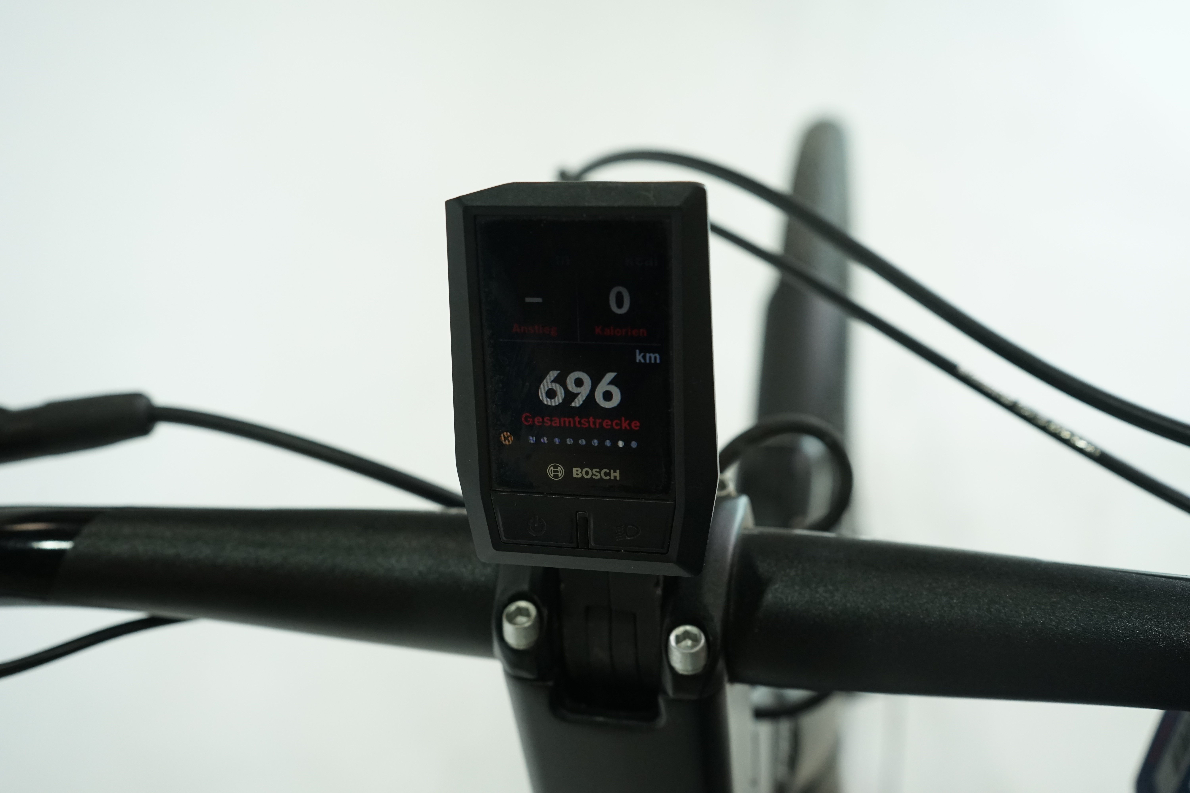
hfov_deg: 54.4
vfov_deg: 37.9
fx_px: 1157
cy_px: 396
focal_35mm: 35
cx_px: 595
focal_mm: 35
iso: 1600
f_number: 5.6
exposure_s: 1/200
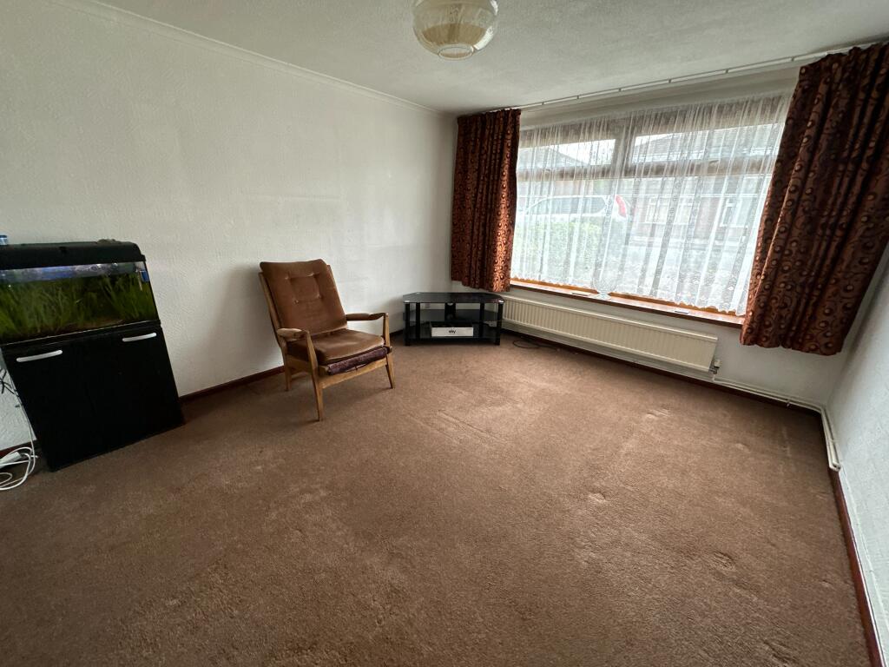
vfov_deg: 85.7
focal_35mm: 14
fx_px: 360
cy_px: 334
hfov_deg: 102.1
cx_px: 444
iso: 125
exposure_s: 1/99
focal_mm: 2.22
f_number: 2.2
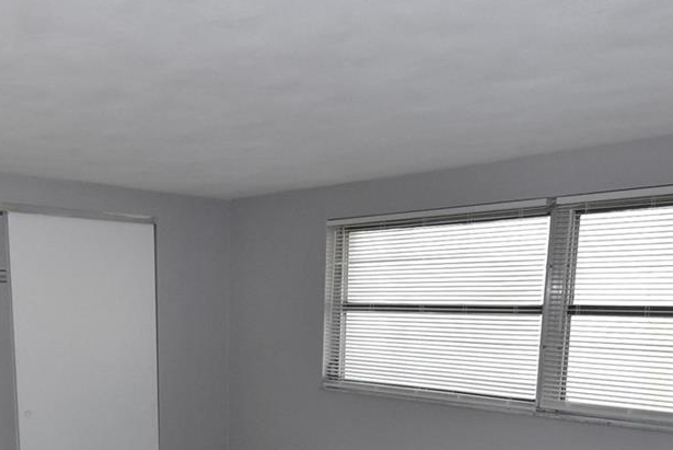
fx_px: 730
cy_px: 443
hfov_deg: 49.0
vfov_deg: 31.8
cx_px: 247
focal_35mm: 39
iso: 1600
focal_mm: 10
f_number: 8
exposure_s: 1/80
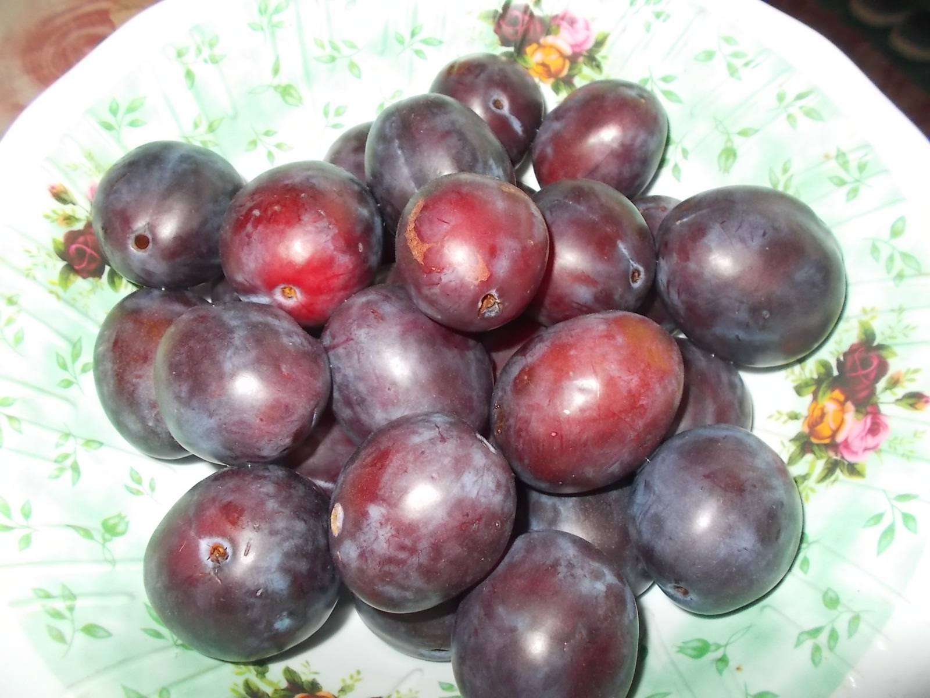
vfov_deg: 53.1
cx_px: 465
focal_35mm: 26
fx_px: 699
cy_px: 349
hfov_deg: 67.3
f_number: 3.2
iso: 200
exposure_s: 1/25
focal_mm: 4.6
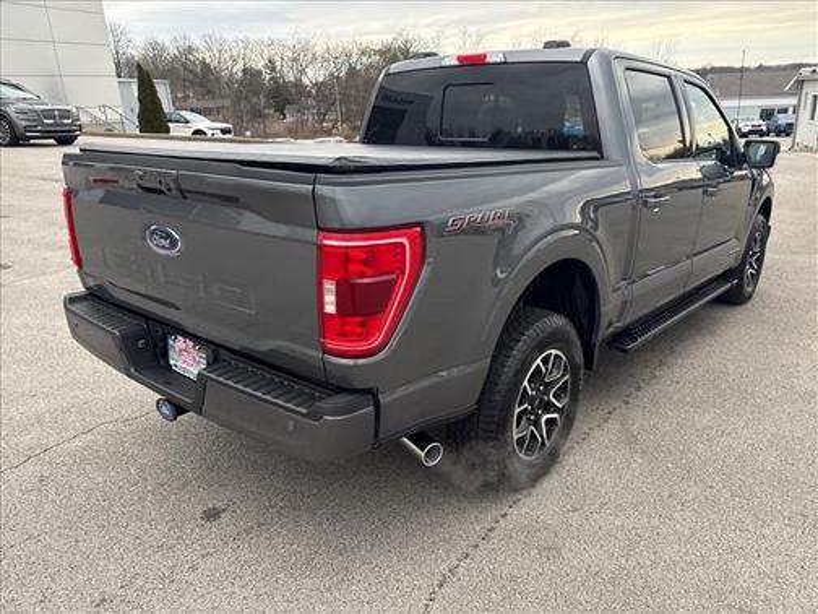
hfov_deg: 67.3
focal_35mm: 26
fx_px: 614
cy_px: 307
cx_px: 409
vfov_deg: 53.1
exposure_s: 1/503
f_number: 1.6
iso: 64
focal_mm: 5.96
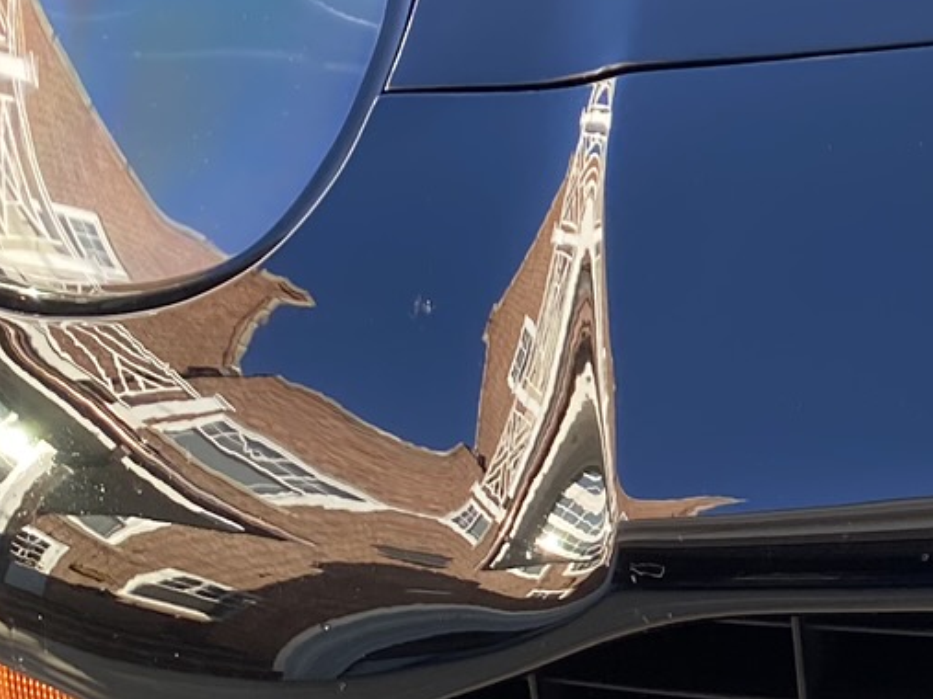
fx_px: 2829
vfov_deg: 14.0
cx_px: 1599
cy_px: 142
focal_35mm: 105
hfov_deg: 16.2
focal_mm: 4.25
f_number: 1.8
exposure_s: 1/142
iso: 32
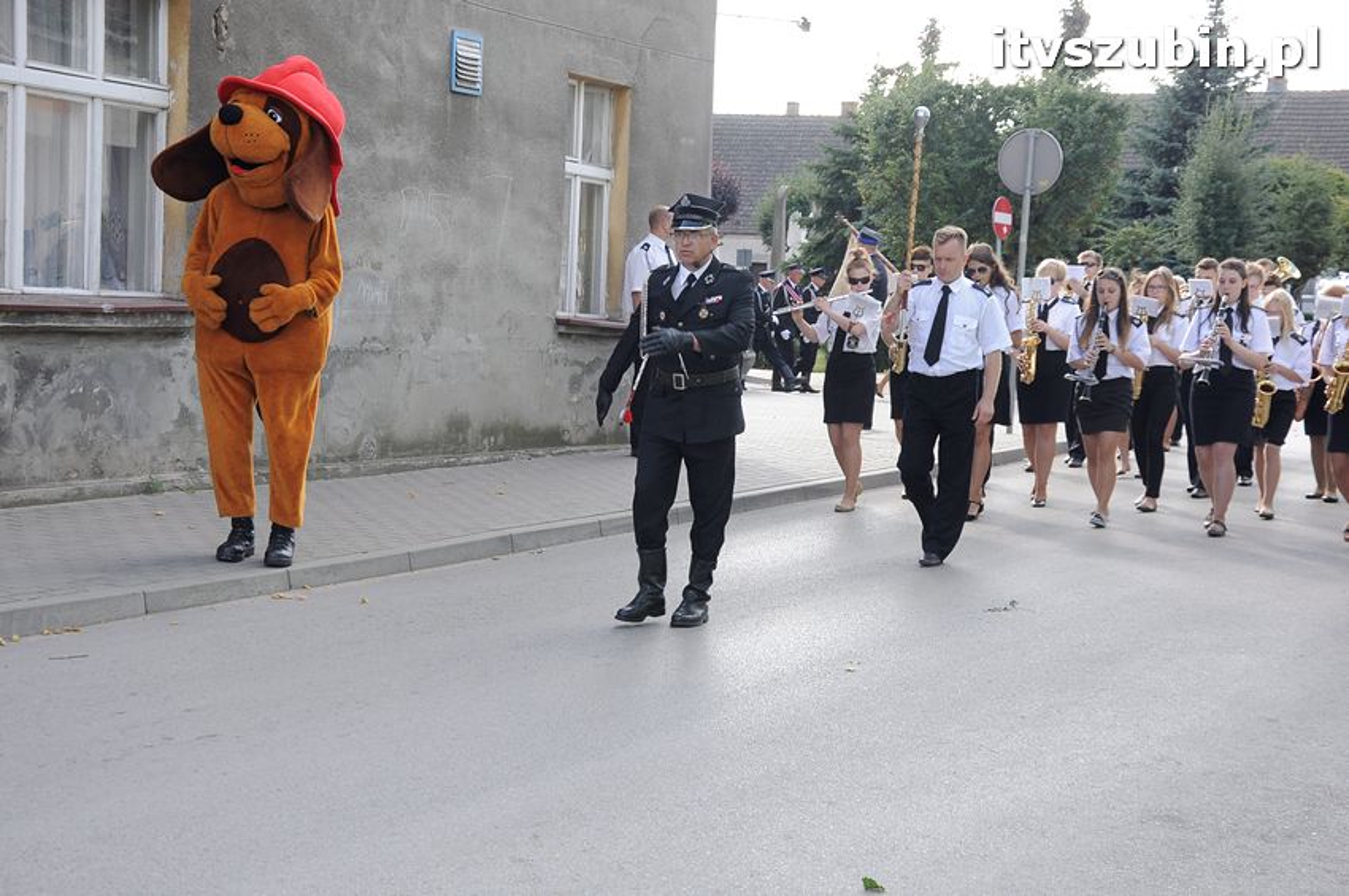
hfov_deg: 31.9
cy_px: 448
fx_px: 2358
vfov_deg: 21.5
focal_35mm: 63
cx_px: 674
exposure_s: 1/200
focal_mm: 42
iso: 400
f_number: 7.1
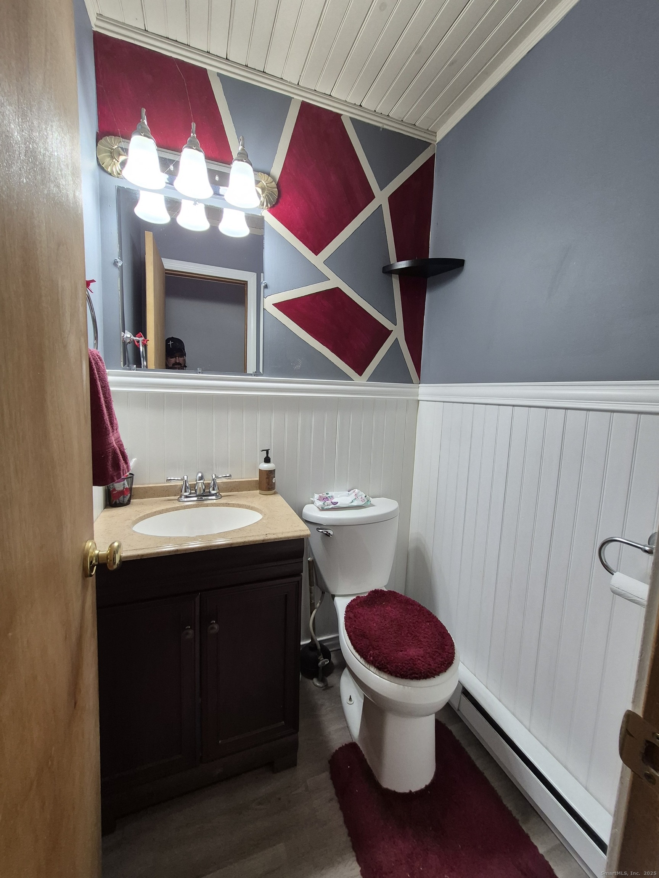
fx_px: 330
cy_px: 439
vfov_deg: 106.2
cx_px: 330
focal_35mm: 13
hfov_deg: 89.9
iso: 125
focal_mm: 1.74
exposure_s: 1/60
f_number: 2.2
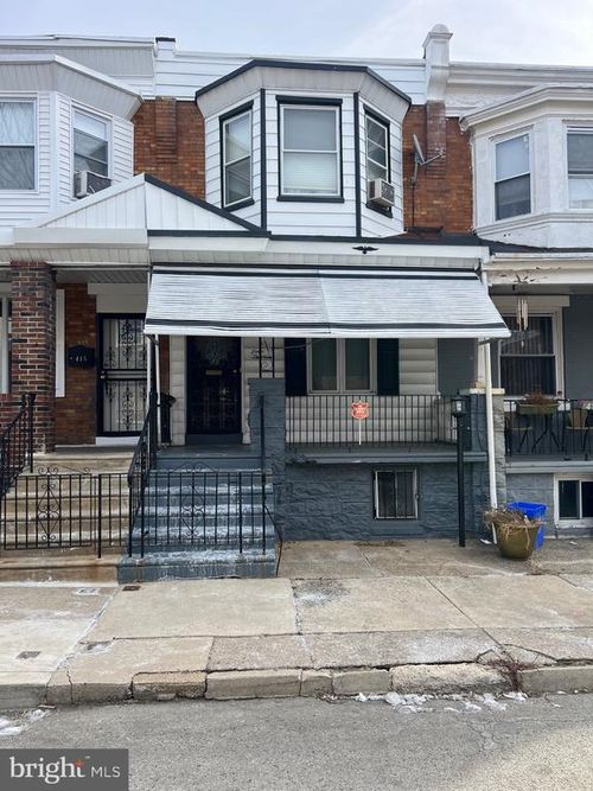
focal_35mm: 26
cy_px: 396
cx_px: 296
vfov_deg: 67.3
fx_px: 594
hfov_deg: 53.0
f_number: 1.5
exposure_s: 1/1669
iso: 50
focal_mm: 5.7
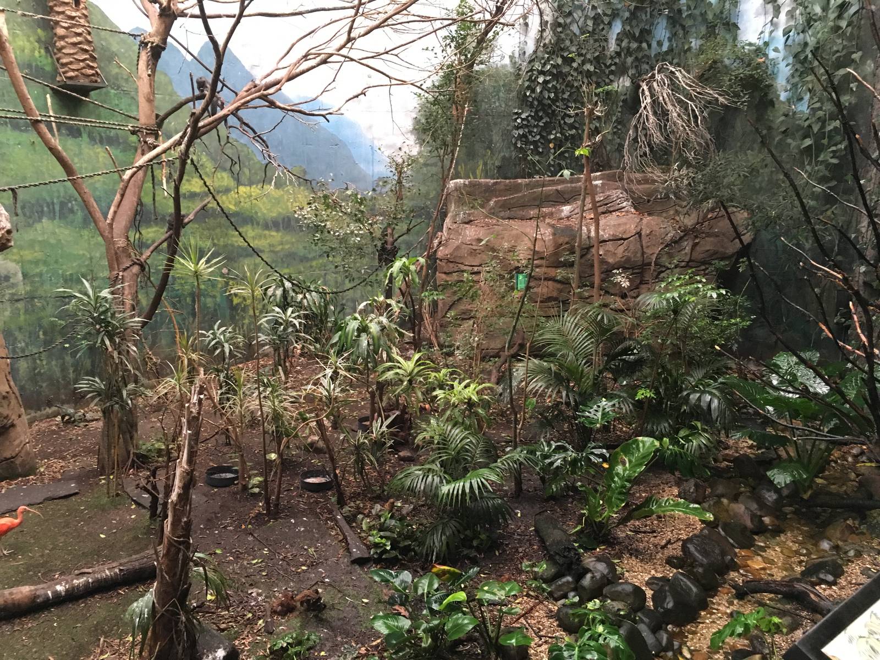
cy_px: 330
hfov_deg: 61.7
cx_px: 440
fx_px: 737
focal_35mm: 29
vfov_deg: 48.2
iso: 200
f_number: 2.2
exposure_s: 1/25
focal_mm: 4.15
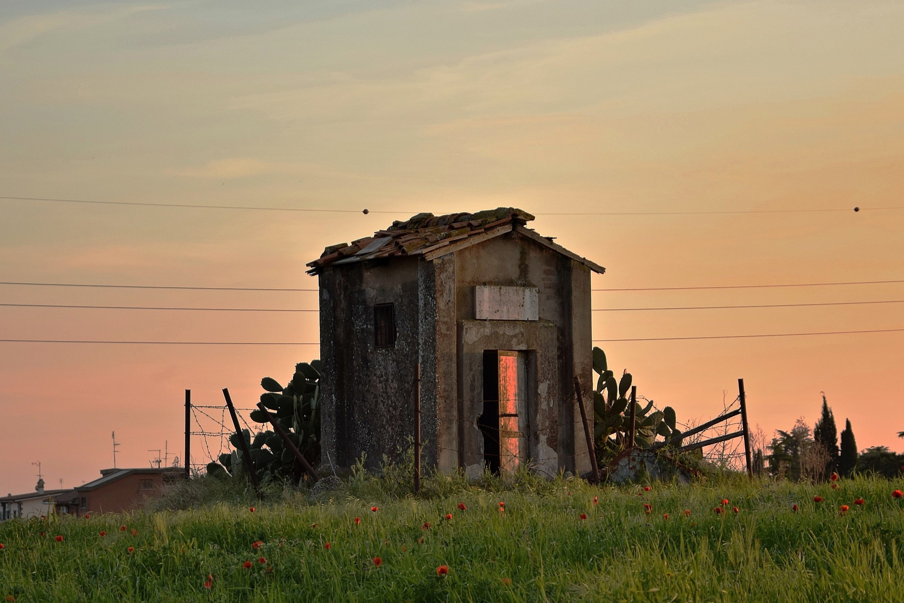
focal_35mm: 87
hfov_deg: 23.4
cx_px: 452
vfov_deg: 15.7
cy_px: 302
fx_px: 2184
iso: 100
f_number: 5
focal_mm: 58
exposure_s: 1/80
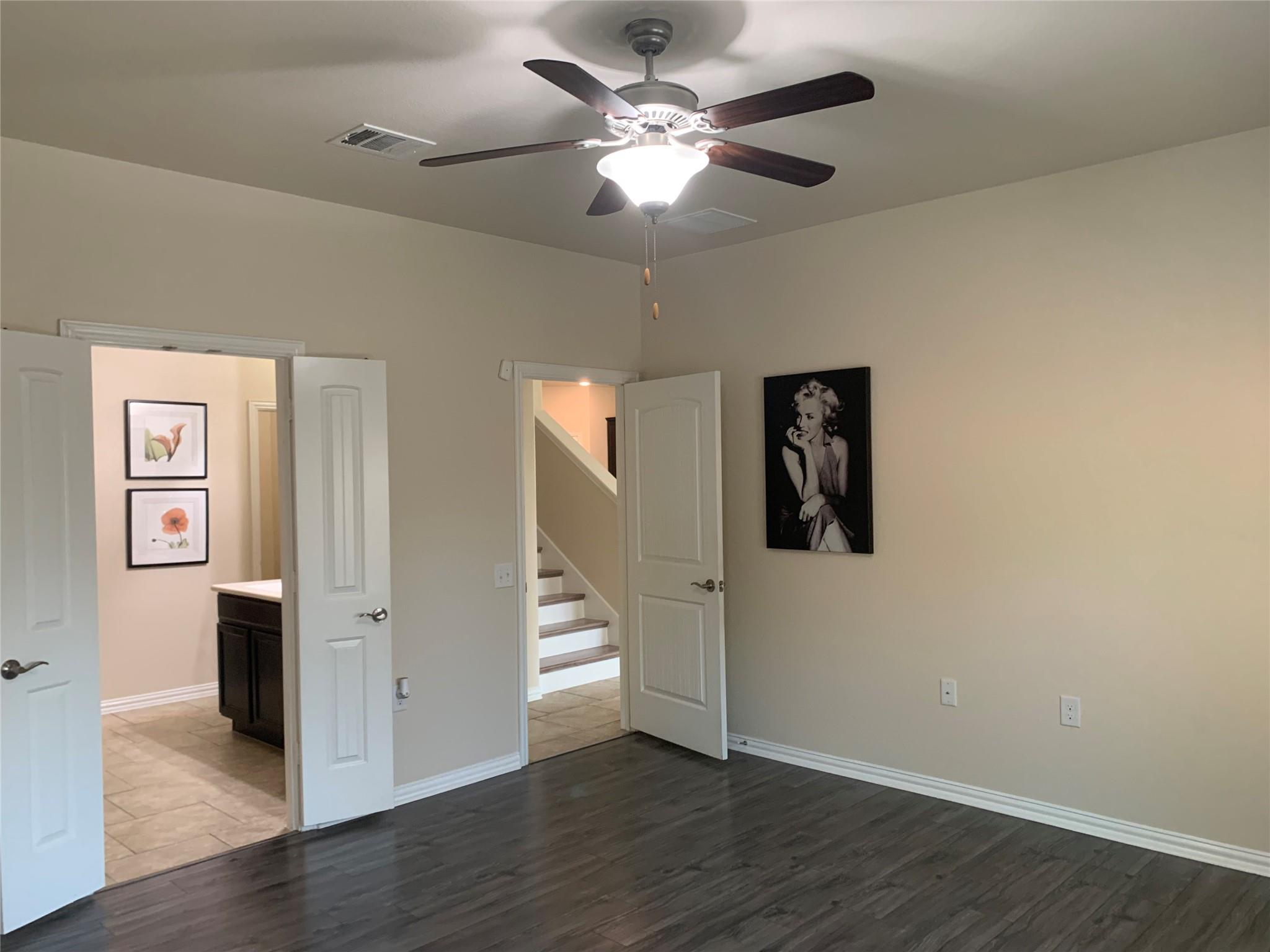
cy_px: 476
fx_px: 954
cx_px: 635
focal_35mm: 26
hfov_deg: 67.3
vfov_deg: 53.1
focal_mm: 4.25
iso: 125
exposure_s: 1/60
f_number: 1.8
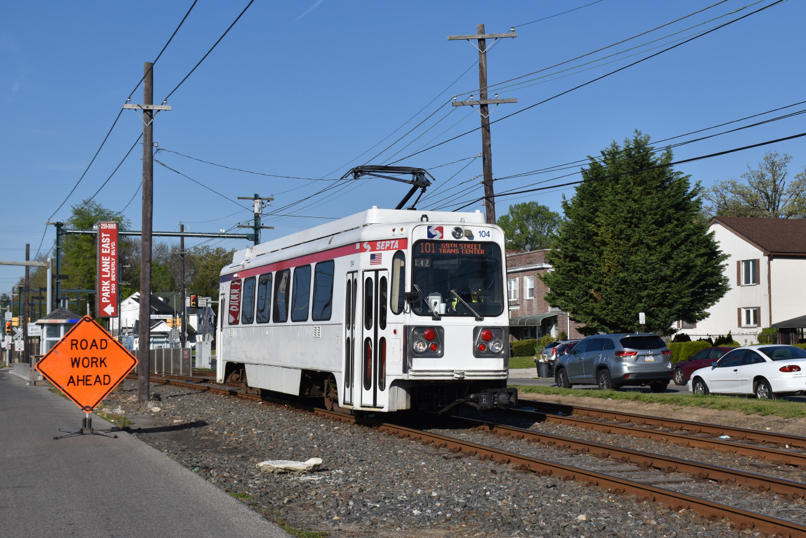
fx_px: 1142
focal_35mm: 51
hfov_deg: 38.9
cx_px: 403
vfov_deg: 26.5
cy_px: 269
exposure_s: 1/640
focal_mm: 34
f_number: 7.1
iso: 100
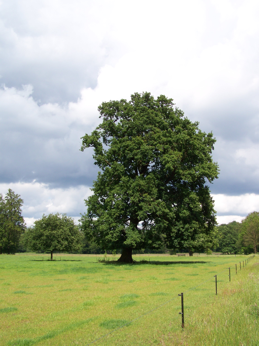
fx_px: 379
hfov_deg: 37.7
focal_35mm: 38
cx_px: 130
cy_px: 173
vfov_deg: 49.0
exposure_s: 1/400
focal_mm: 6.3
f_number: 4
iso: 64
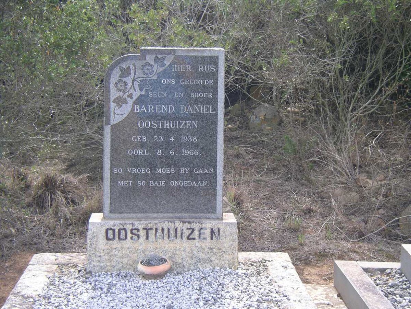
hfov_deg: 25.3
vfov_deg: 19.1
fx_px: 914
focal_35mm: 77
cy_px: 154
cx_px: 206
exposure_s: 1/125
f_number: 3.6
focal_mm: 11.9
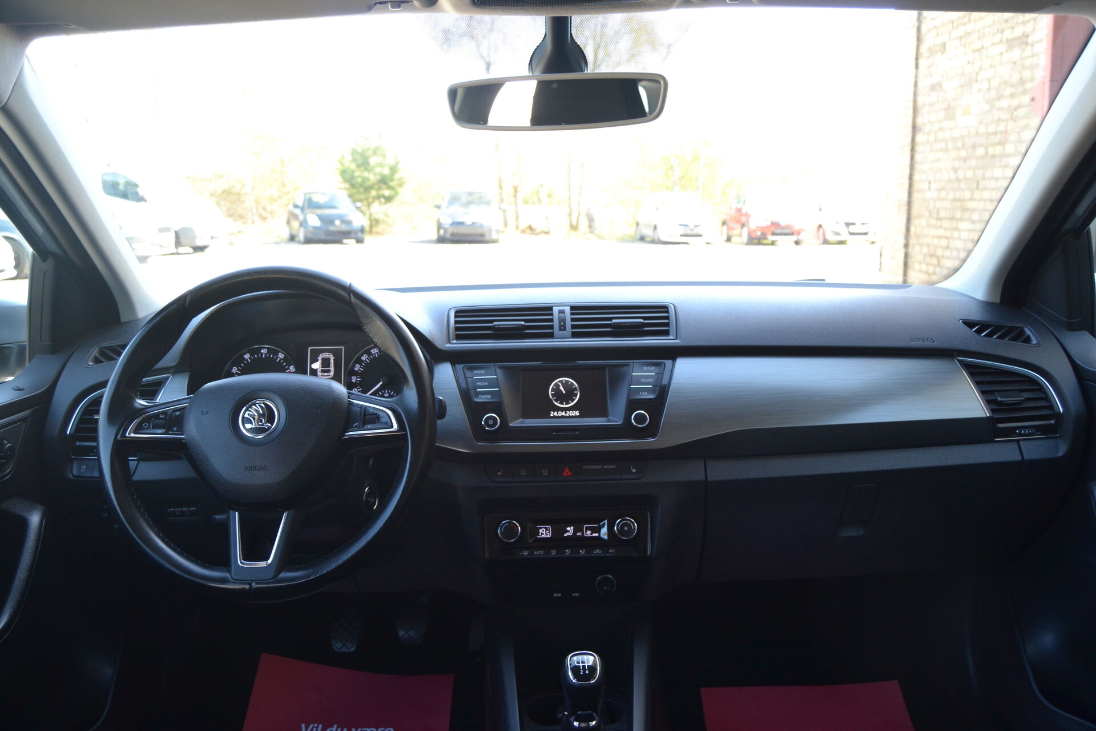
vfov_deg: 47.9
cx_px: 548
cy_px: 366
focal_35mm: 27
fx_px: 822
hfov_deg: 67.4
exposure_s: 1/100
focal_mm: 18
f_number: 5
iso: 400
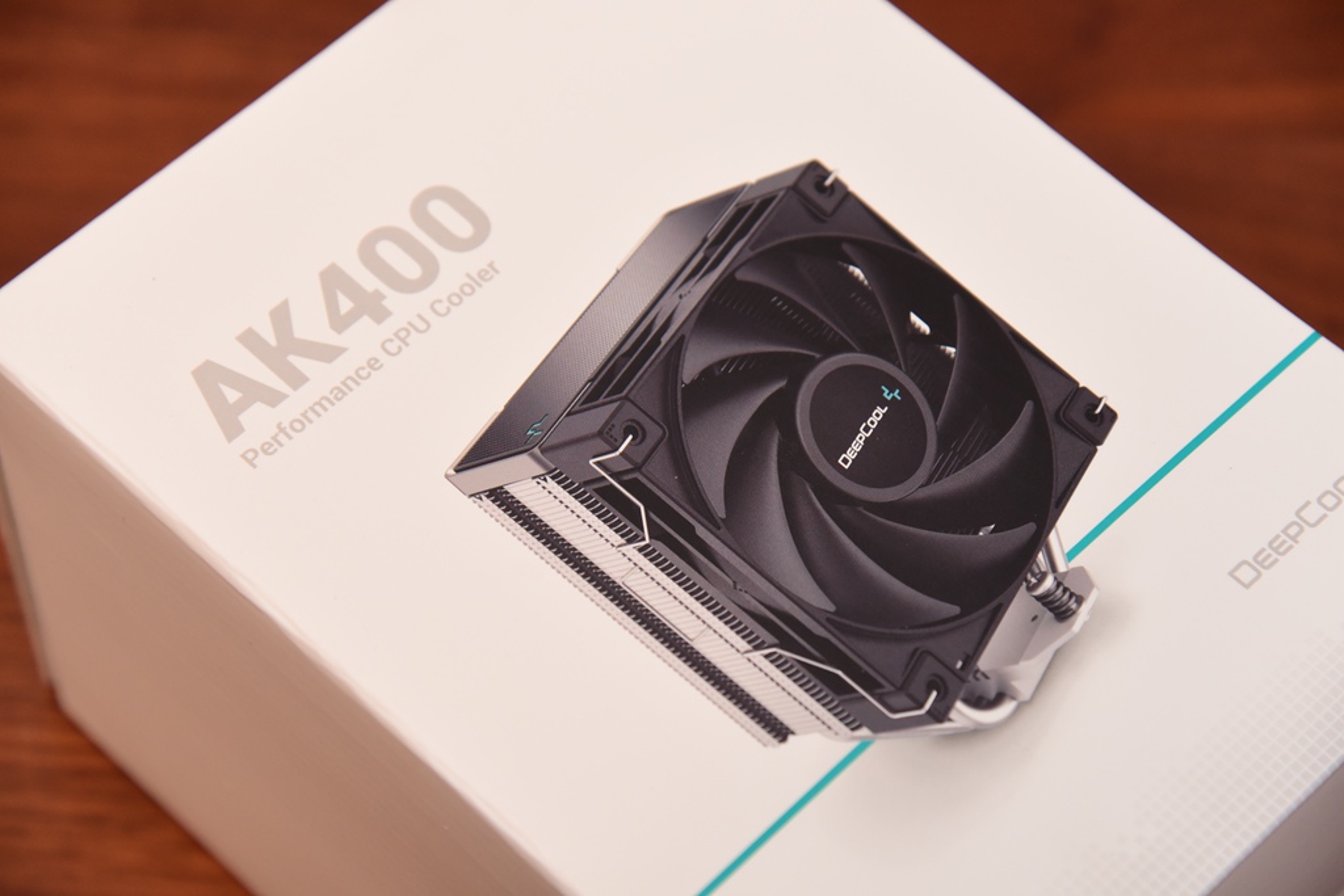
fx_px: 4480
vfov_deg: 11.4
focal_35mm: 120
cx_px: 672
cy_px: 448
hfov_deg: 17.1
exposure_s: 1/60
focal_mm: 120
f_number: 5.6
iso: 1600
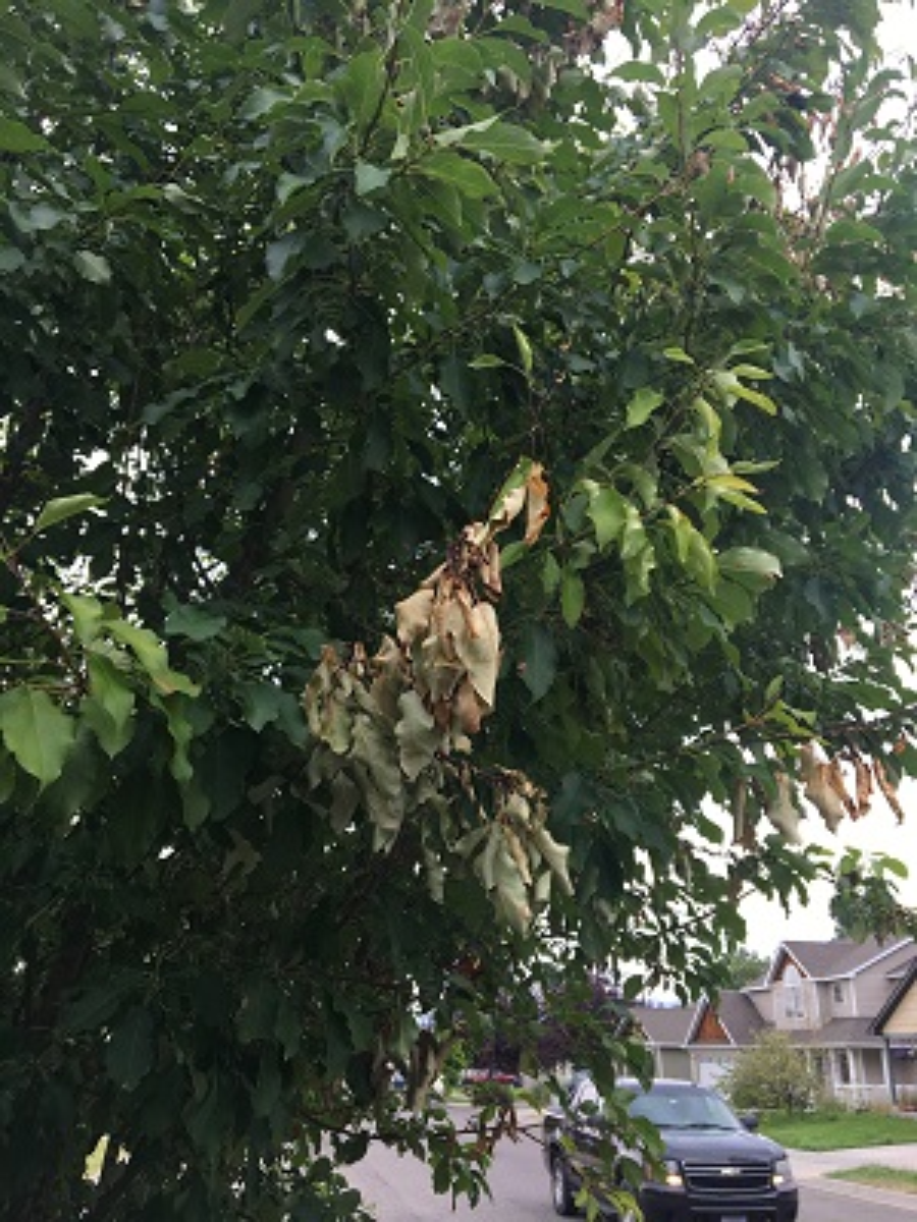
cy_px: 611
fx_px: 1024
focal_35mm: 29
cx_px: 458
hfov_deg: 48.2
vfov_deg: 61.7
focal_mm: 4.15
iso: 25
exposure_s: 1/220
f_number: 2.2
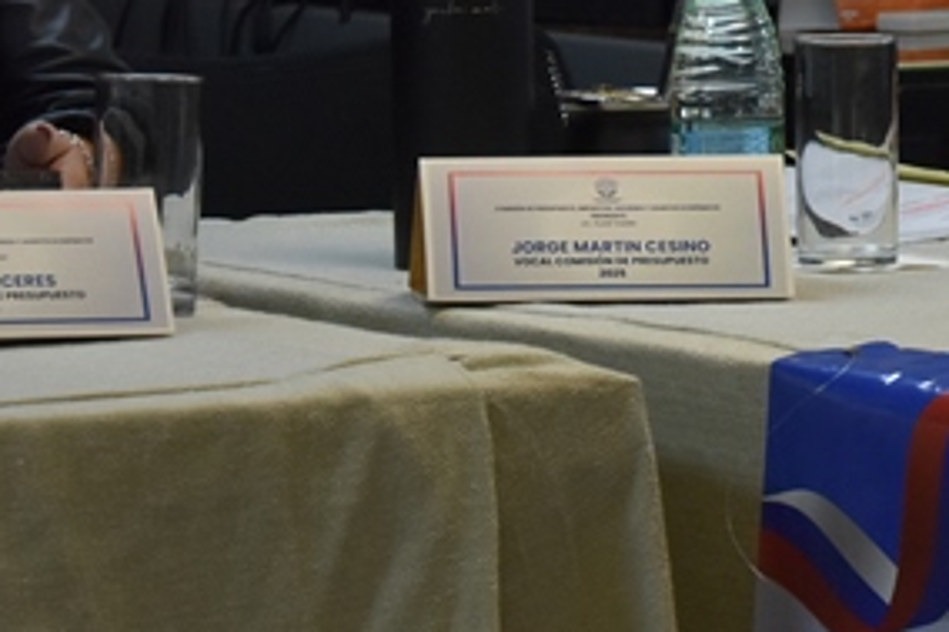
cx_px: 1681
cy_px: -333
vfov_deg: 5.2
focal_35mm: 260
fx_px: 6850
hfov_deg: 7.7
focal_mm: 48
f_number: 4.8
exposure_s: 1/200
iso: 800
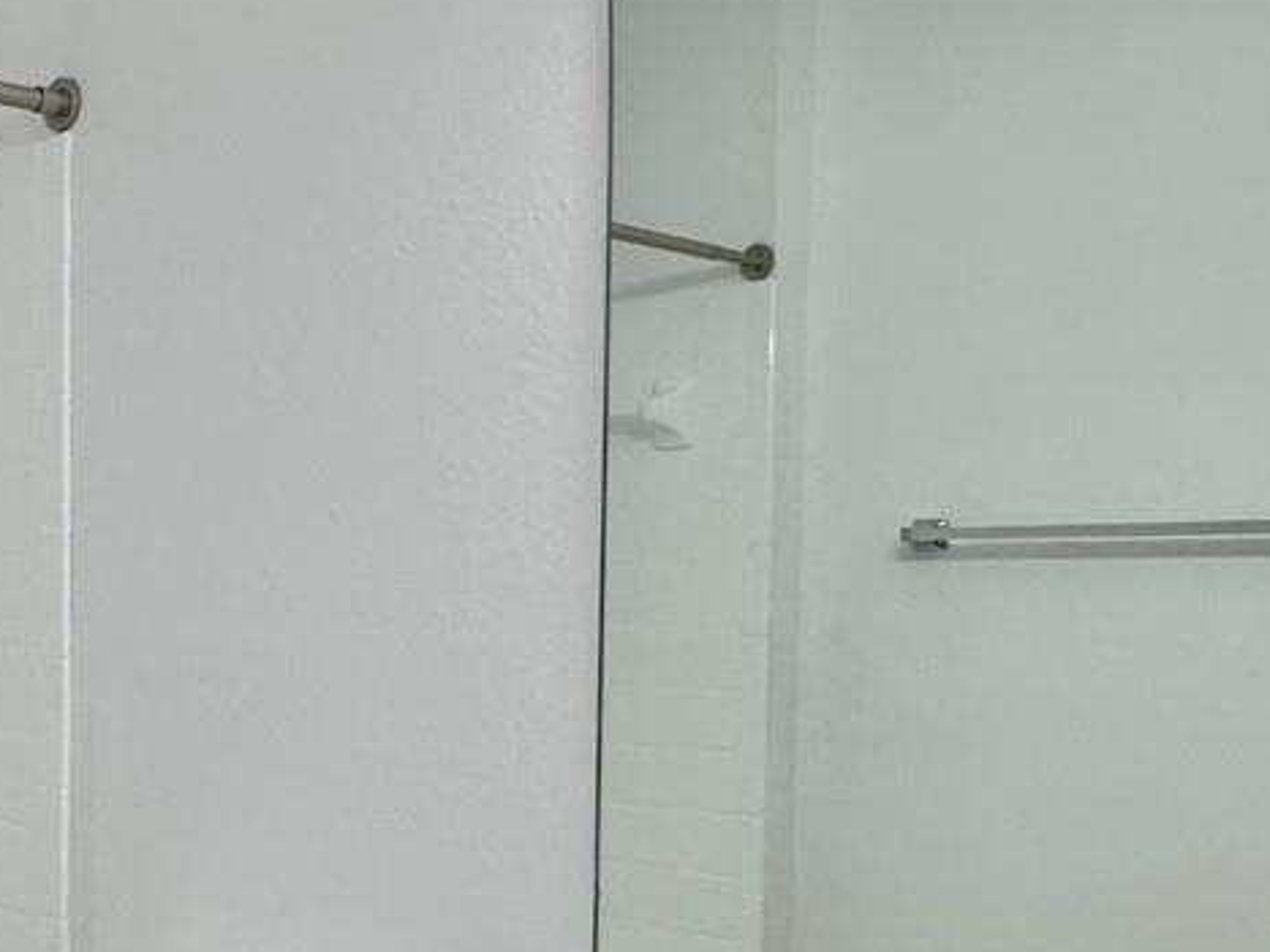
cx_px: 90
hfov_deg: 36.8
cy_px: 656
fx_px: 1761
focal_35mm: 48
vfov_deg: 30.0
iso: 200
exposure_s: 1/120
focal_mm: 2.22
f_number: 2.2
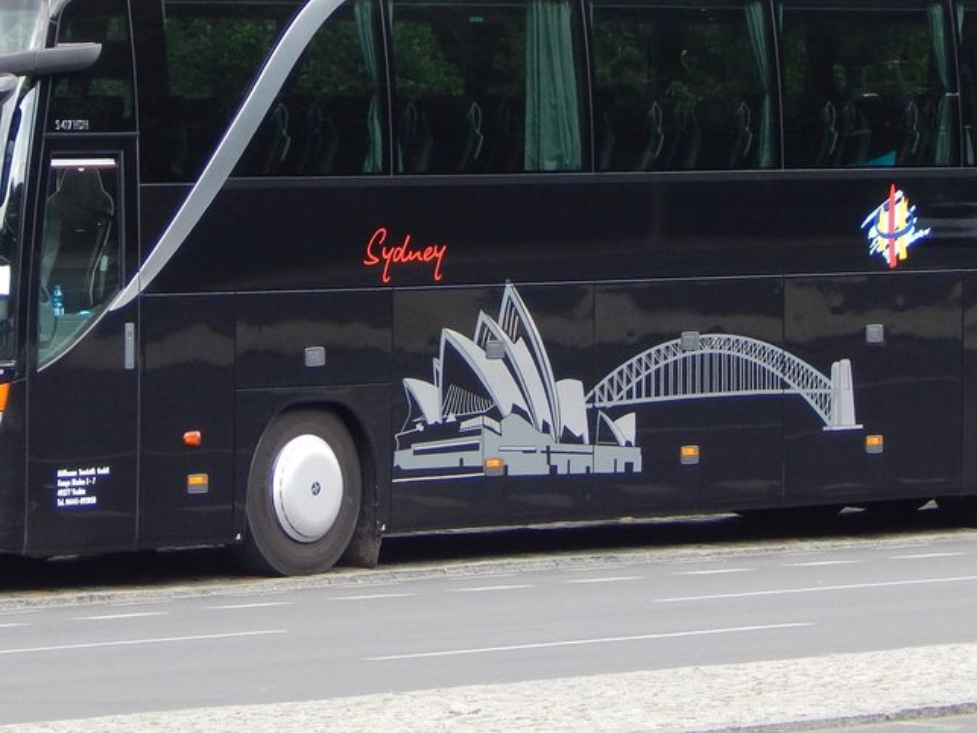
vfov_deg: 5.6
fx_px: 7422
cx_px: 507
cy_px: 52
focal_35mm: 263
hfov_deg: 7.5
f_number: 4.9
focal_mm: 25.3
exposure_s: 1/250
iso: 220
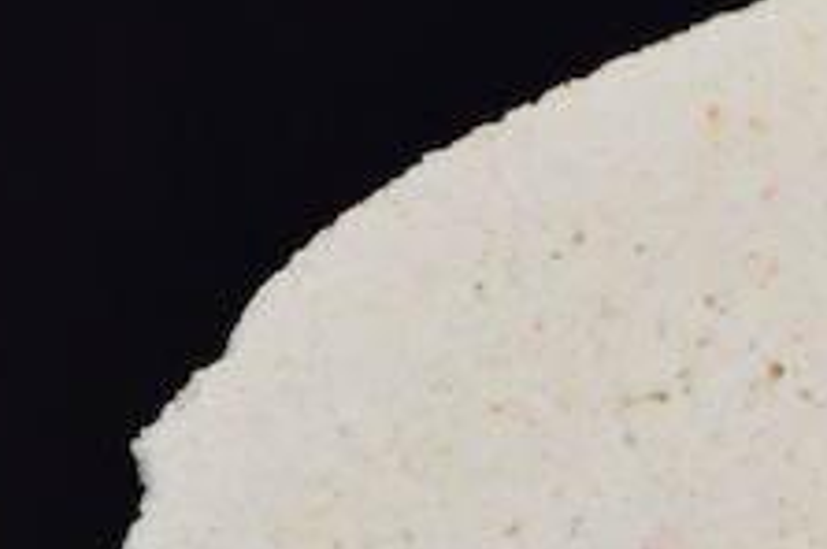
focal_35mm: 483
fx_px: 11079
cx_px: 1431
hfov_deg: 4.2
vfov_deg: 2.8
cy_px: 517
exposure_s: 1/125
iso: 400
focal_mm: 70
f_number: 5.6
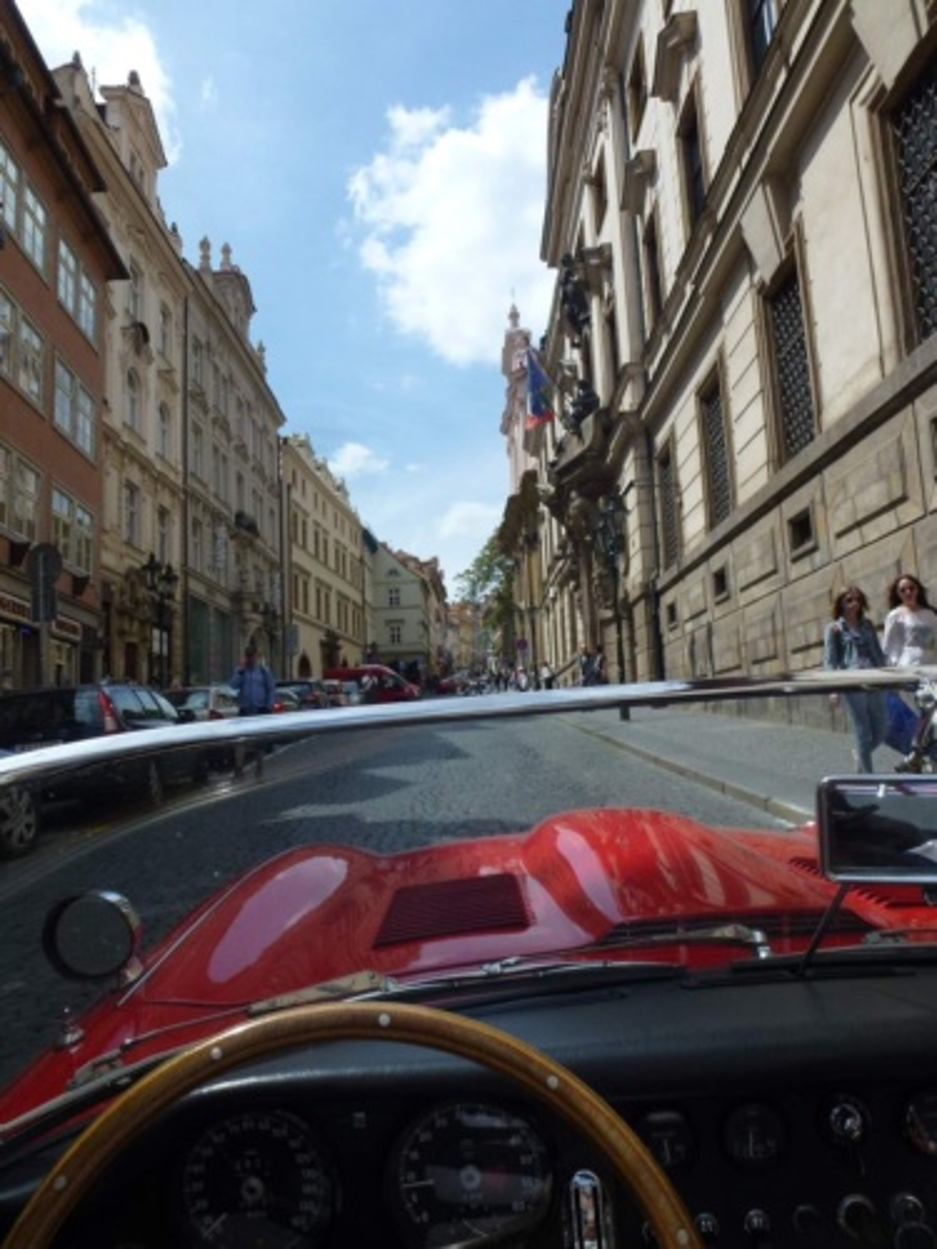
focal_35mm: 24
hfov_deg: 56.8
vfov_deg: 71.6
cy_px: 624
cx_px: 468
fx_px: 866
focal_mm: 4.3
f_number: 4
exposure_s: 1/1000
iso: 100
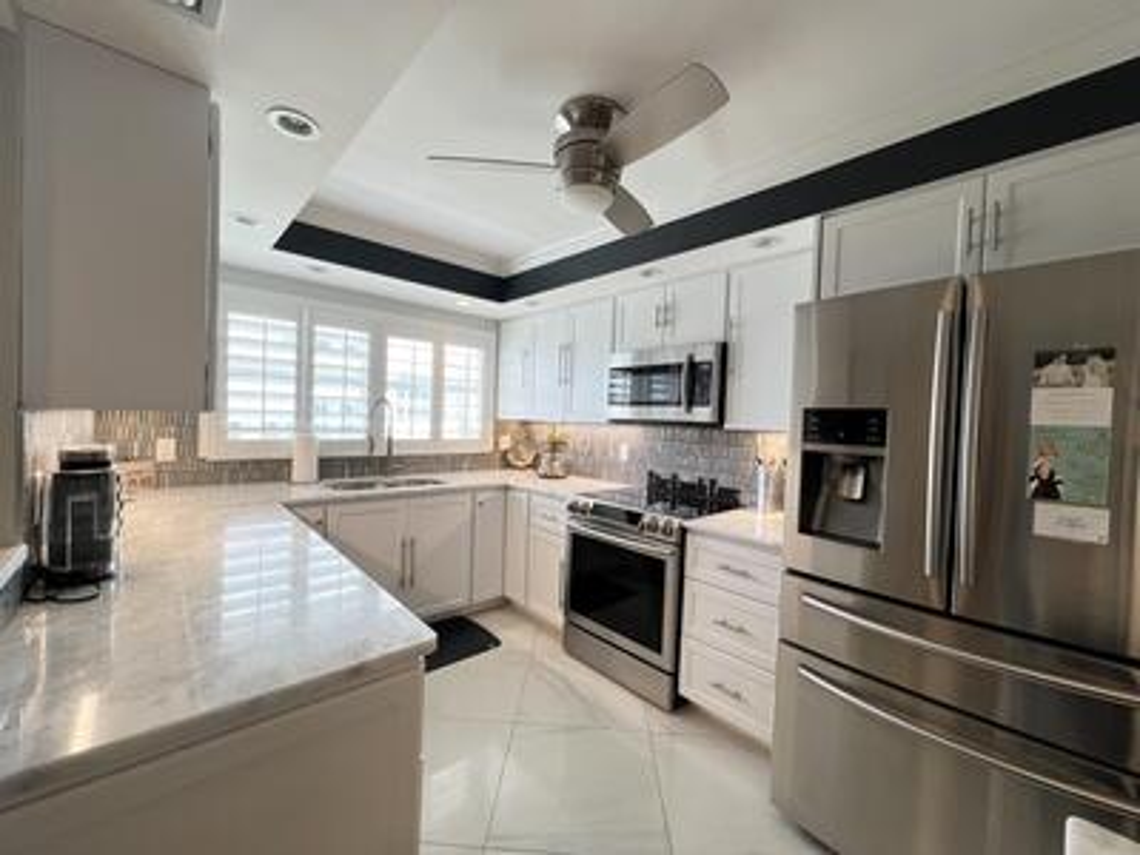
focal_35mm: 13
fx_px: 428
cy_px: 428
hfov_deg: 106.2
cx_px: 570
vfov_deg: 89.9
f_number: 1.8
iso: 50
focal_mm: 1.57
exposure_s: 1/120
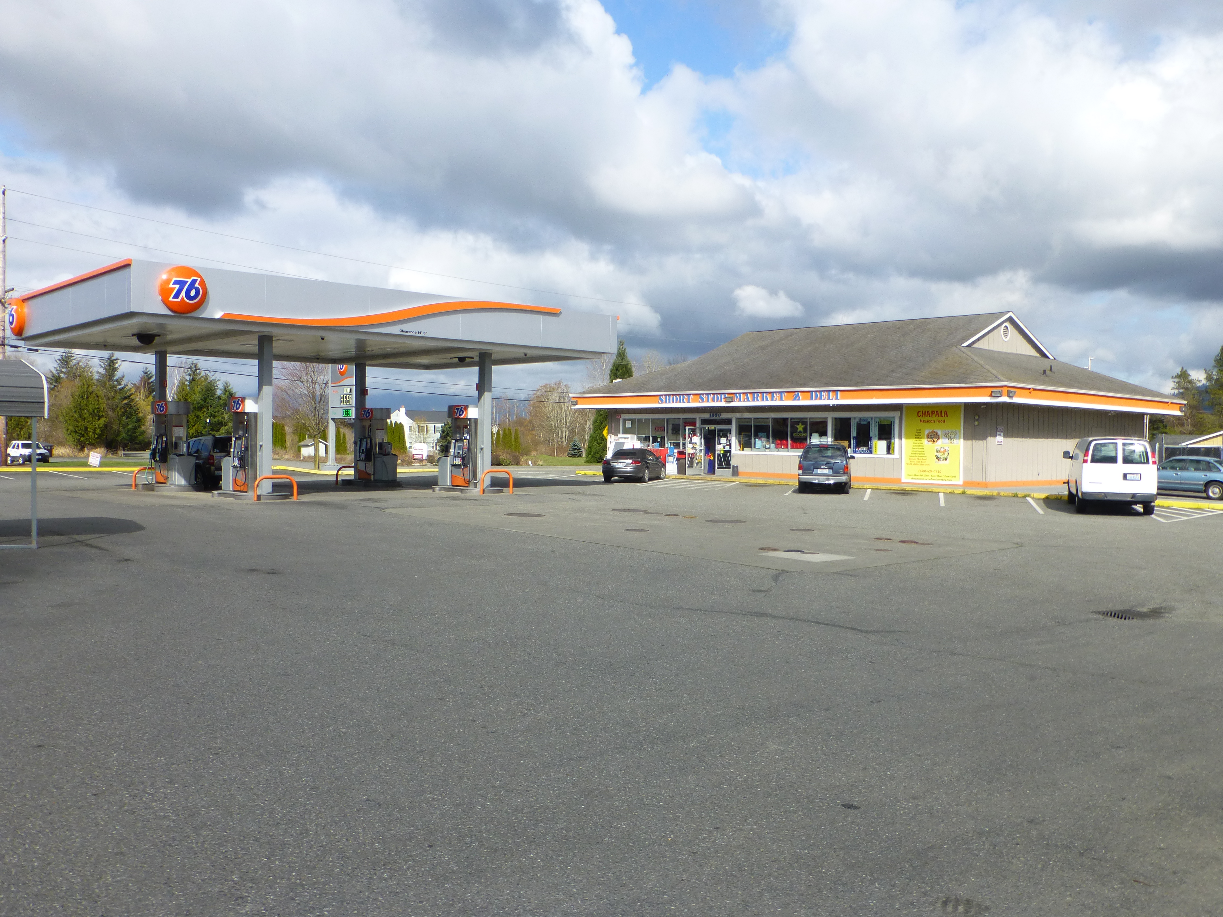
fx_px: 1060
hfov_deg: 60.0
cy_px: 458
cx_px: 612
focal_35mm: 30
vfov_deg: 46.8
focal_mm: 5.4
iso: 100
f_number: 4
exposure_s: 1/1000
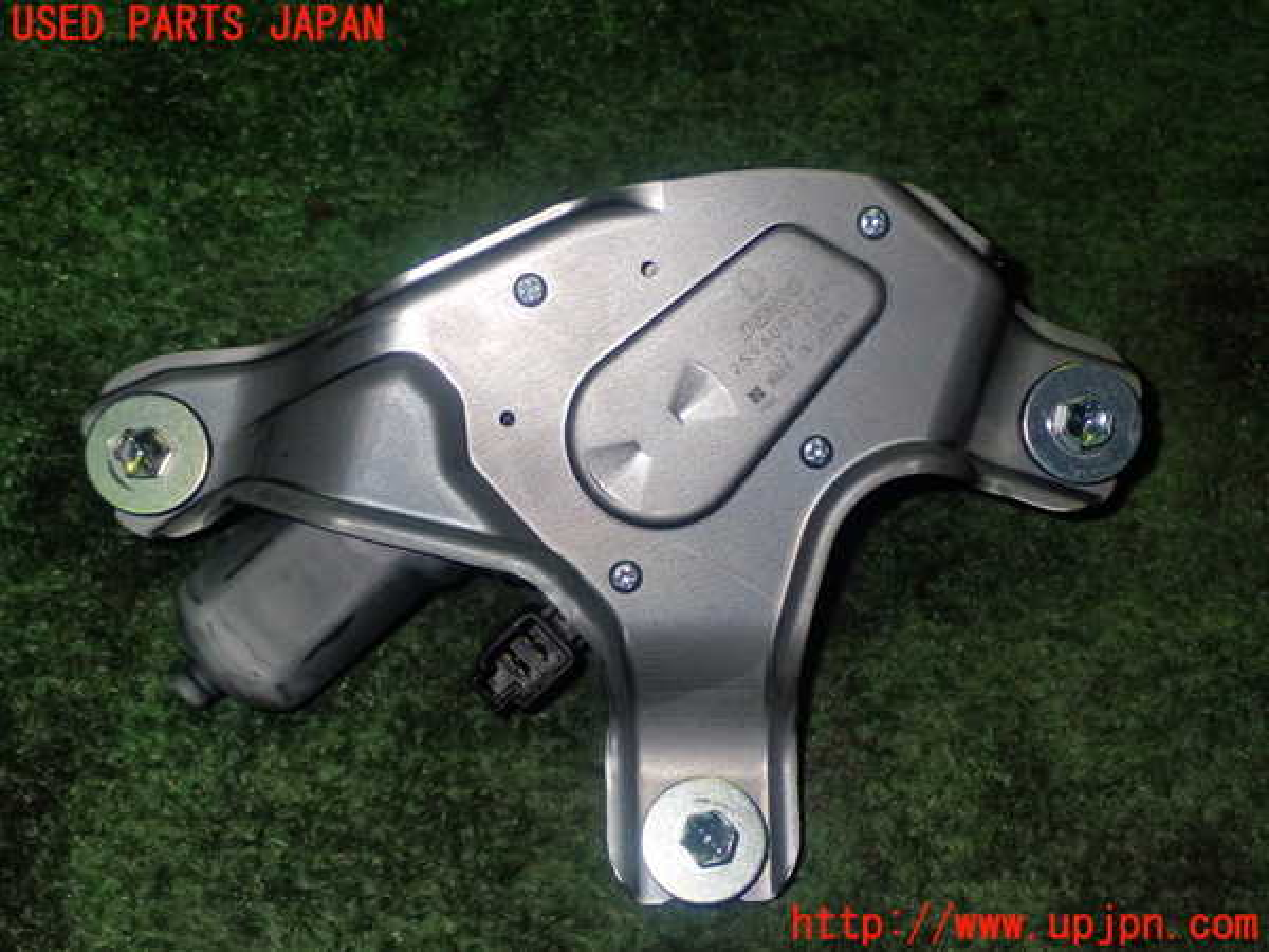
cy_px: 476
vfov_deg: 27.0
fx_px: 1980
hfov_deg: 35.5
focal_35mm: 54
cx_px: 634
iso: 400
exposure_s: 1/50
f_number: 10
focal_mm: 9.65
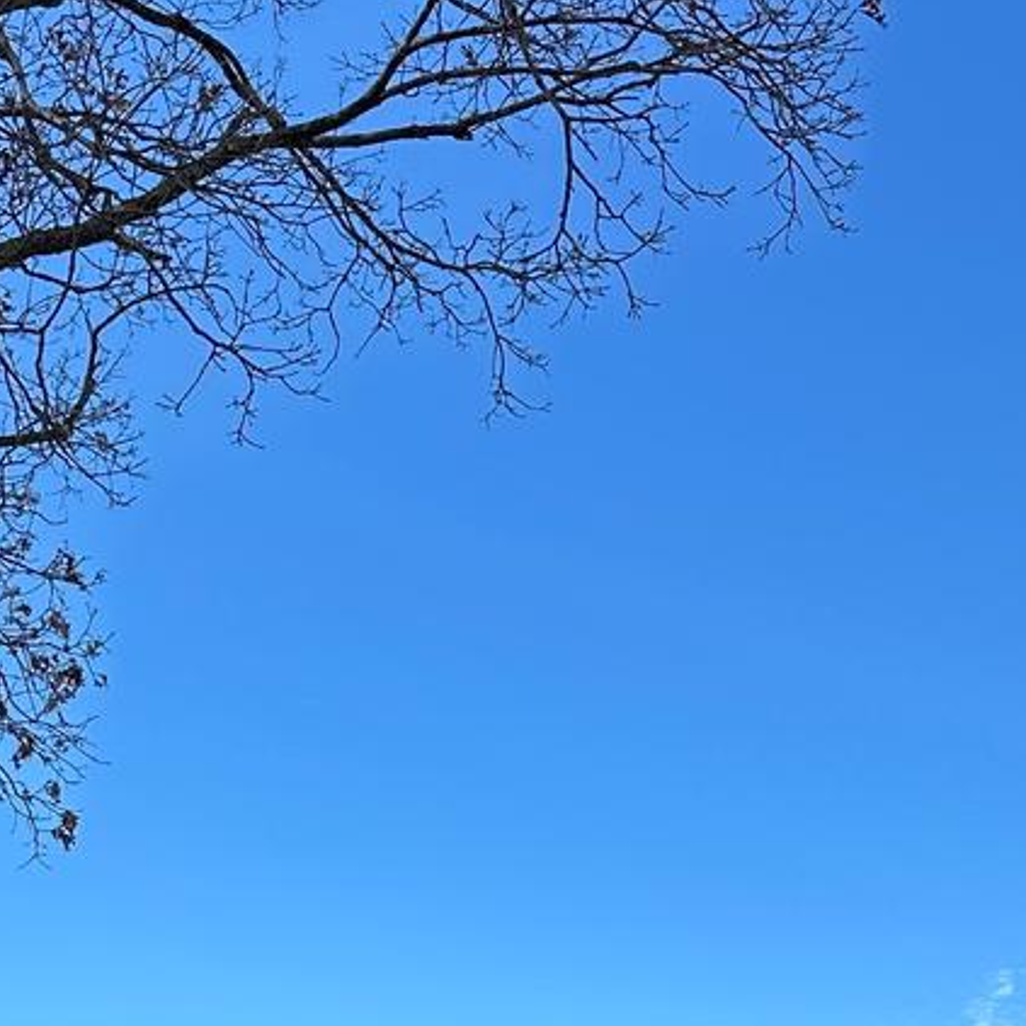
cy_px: 1344
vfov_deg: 20.5
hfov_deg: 22.4
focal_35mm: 77
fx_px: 2582
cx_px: 378
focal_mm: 6.86
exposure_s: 1/1664
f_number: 1.78
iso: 80
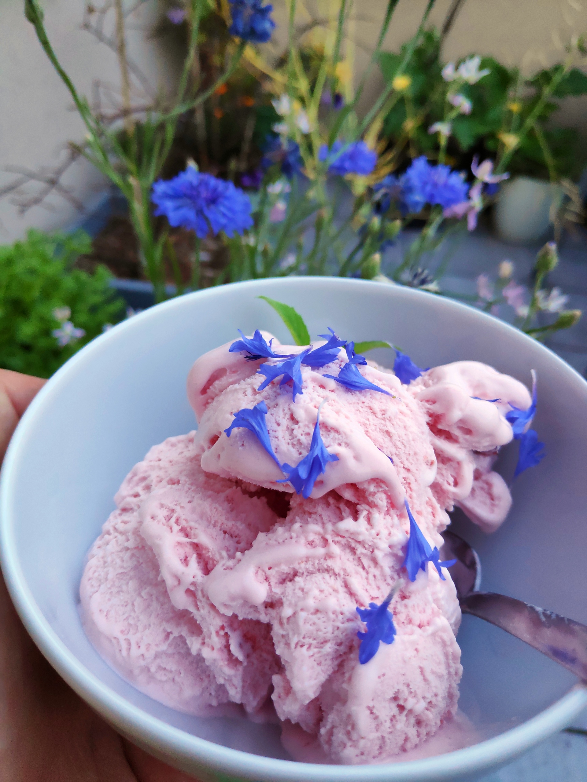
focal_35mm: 20
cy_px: 391
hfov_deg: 66.0
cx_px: 294
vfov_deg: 81.7
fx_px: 452
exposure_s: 1/100
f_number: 1.9
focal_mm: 3.94
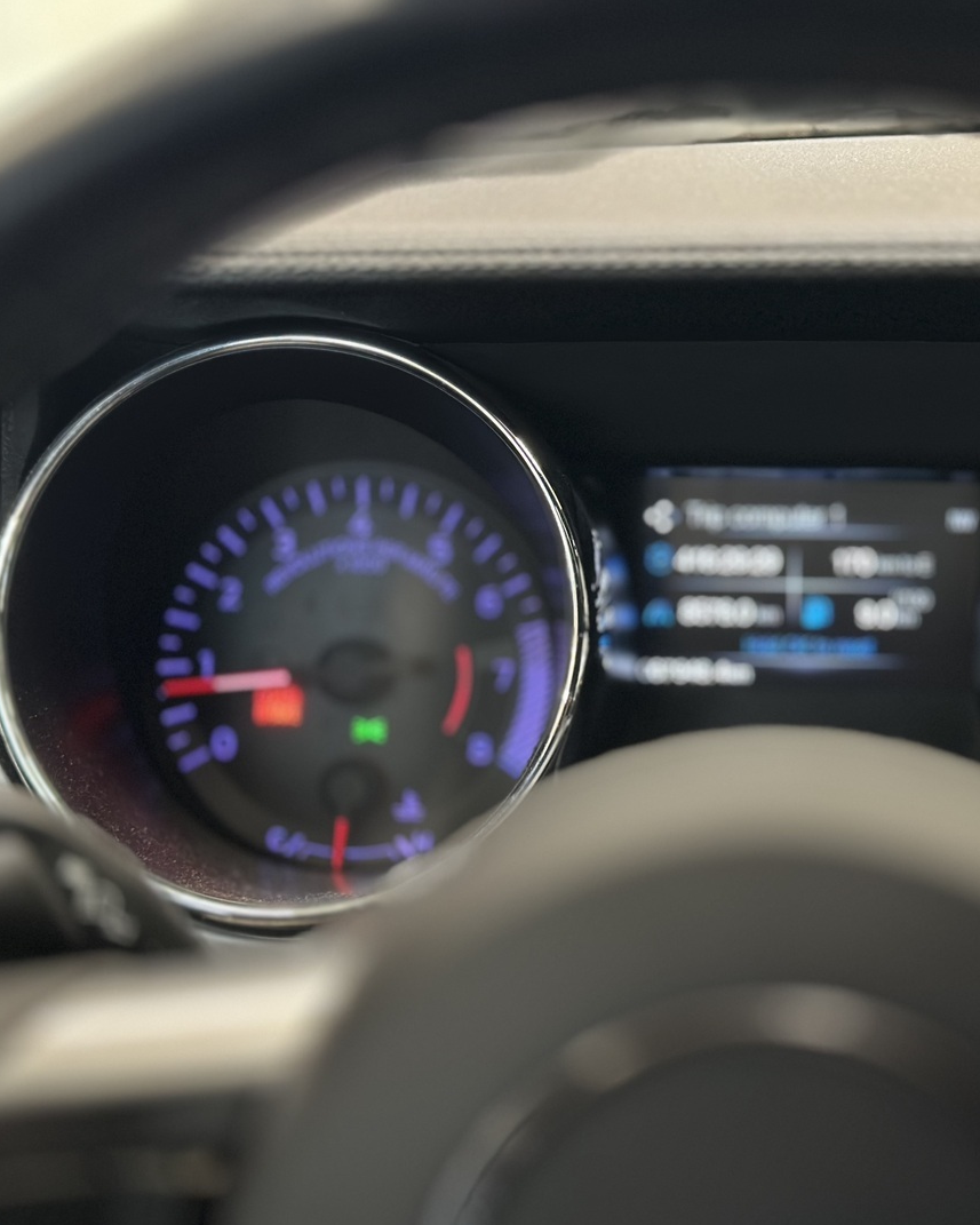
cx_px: 762
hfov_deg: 23.9
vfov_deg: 30.0
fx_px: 2284
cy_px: 614
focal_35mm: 63
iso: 400
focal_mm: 6.86
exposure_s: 1/33
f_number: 1.78
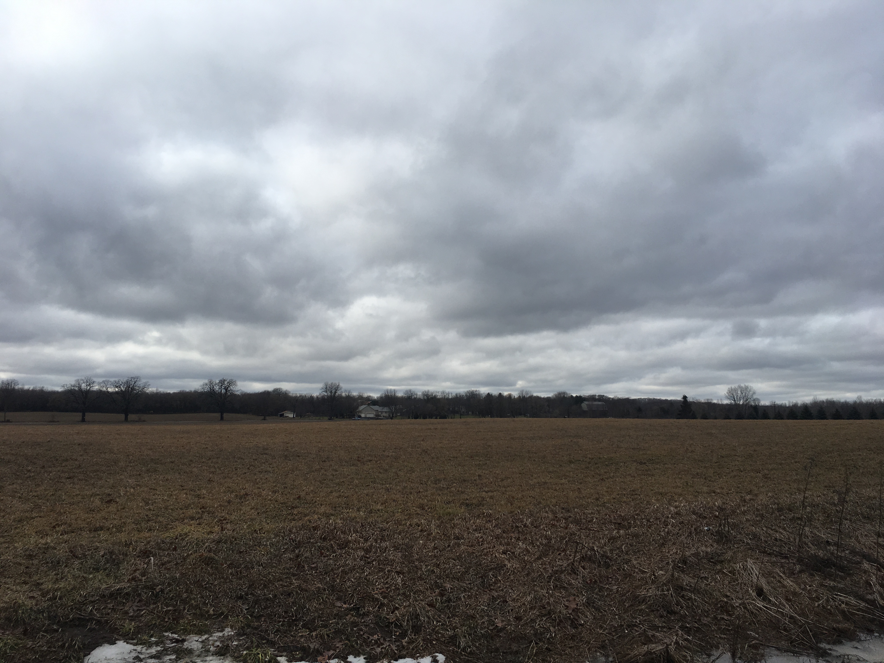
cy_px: 332
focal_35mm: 29
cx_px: 442
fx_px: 741
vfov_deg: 48.2
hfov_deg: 61.7
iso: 25
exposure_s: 1/1789
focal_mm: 4.15
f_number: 2.2
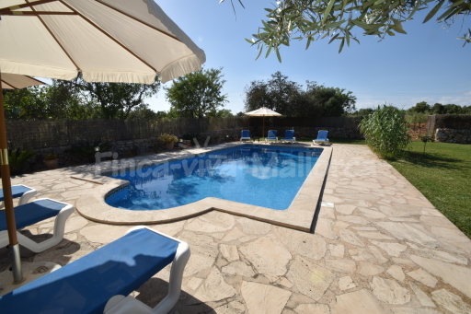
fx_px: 196
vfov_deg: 77.3
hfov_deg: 100.4
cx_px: 236
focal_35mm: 15
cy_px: 157
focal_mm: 10
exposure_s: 1/40
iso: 100
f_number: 22
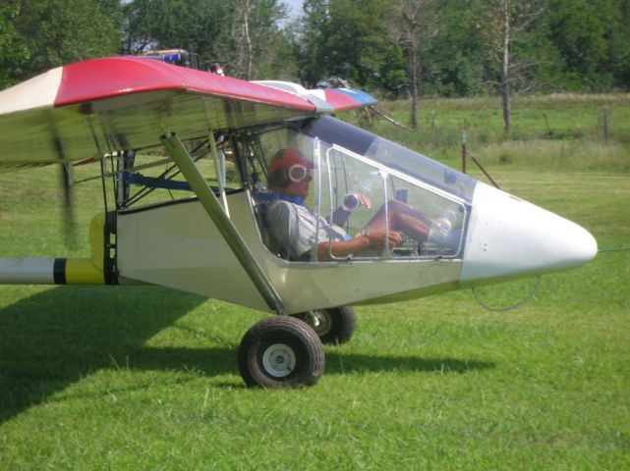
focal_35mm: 102
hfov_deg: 19.3
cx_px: 315
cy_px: 236
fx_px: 1855
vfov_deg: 14.5
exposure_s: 1/102
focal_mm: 17.1
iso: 50
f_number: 8.2
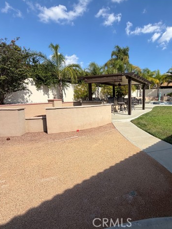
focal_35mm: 19
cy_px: 113
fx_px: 126
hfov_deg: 65.1
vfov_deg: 84.7
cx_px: 126
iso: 20
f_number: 2.2
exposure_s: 1/779
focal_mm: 2.22
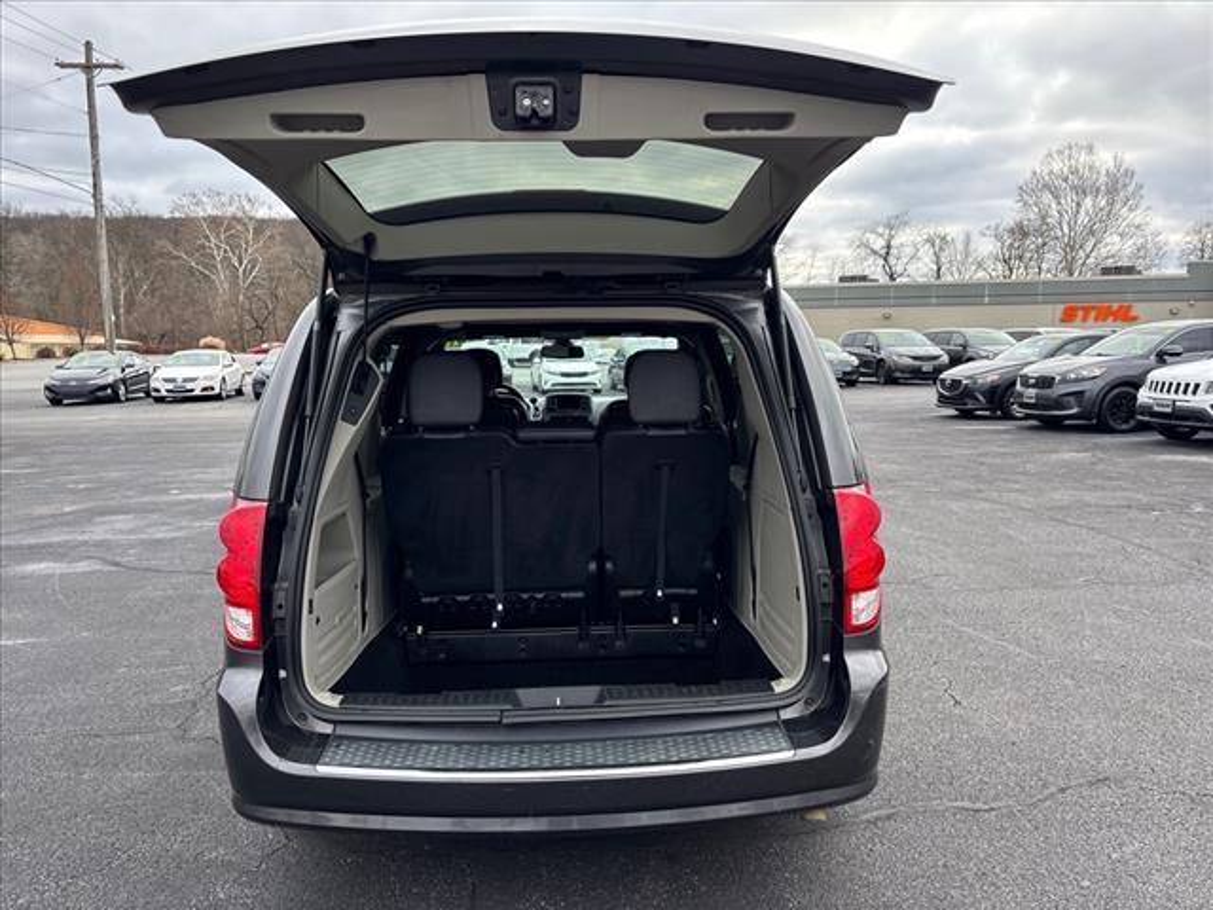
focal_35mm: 26
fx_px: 911
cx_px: 606
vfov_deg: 53.1
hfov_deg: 67.3
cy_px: 455
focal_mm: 5.96
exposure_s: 1/350
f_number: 1.6
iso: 50
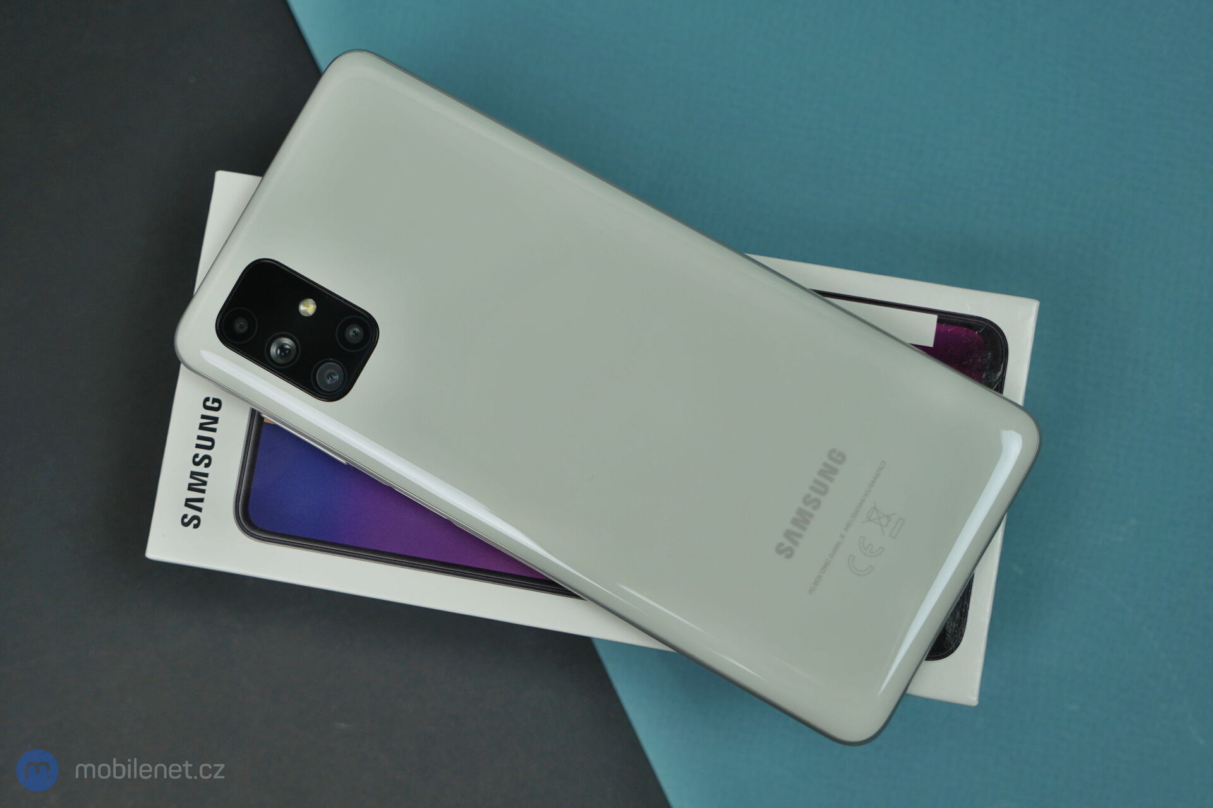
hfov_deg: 54.4
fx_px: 1179
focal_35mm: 35
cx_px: 606
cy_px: 404
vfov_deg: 37.9
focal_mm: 35
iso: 160
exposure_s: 1/160
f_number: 4
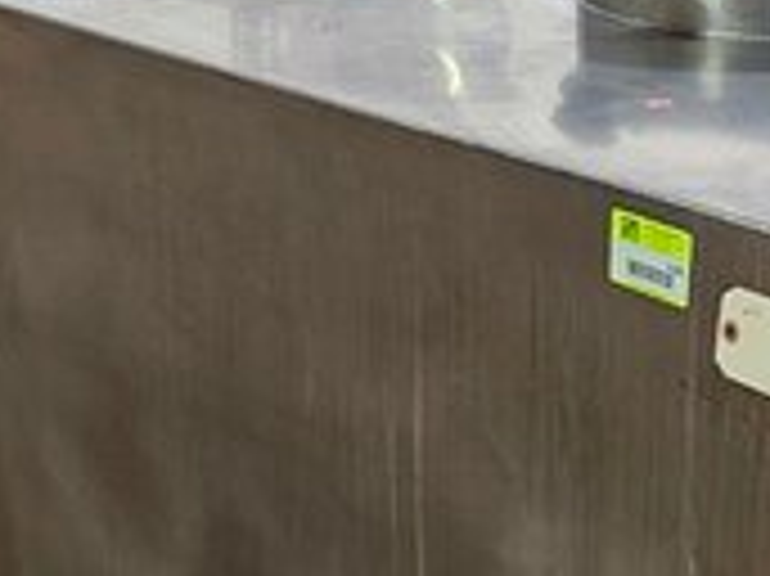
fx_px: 1889
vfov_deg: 17.3
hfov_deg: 23.0
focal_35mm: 85
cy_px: 353
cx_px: 399
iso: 320
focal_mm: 5.4
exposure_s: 1/120
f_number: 1.8
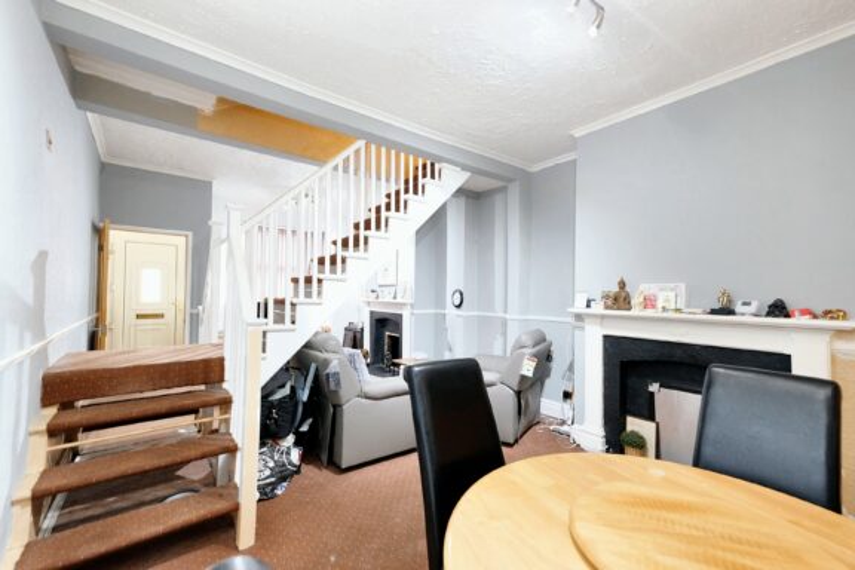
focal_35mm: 15
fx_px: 356
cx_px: 428
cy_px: 285
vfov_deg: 77.3
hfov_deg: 100.4
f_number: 4
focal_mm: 10
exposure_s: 1/7
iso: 800
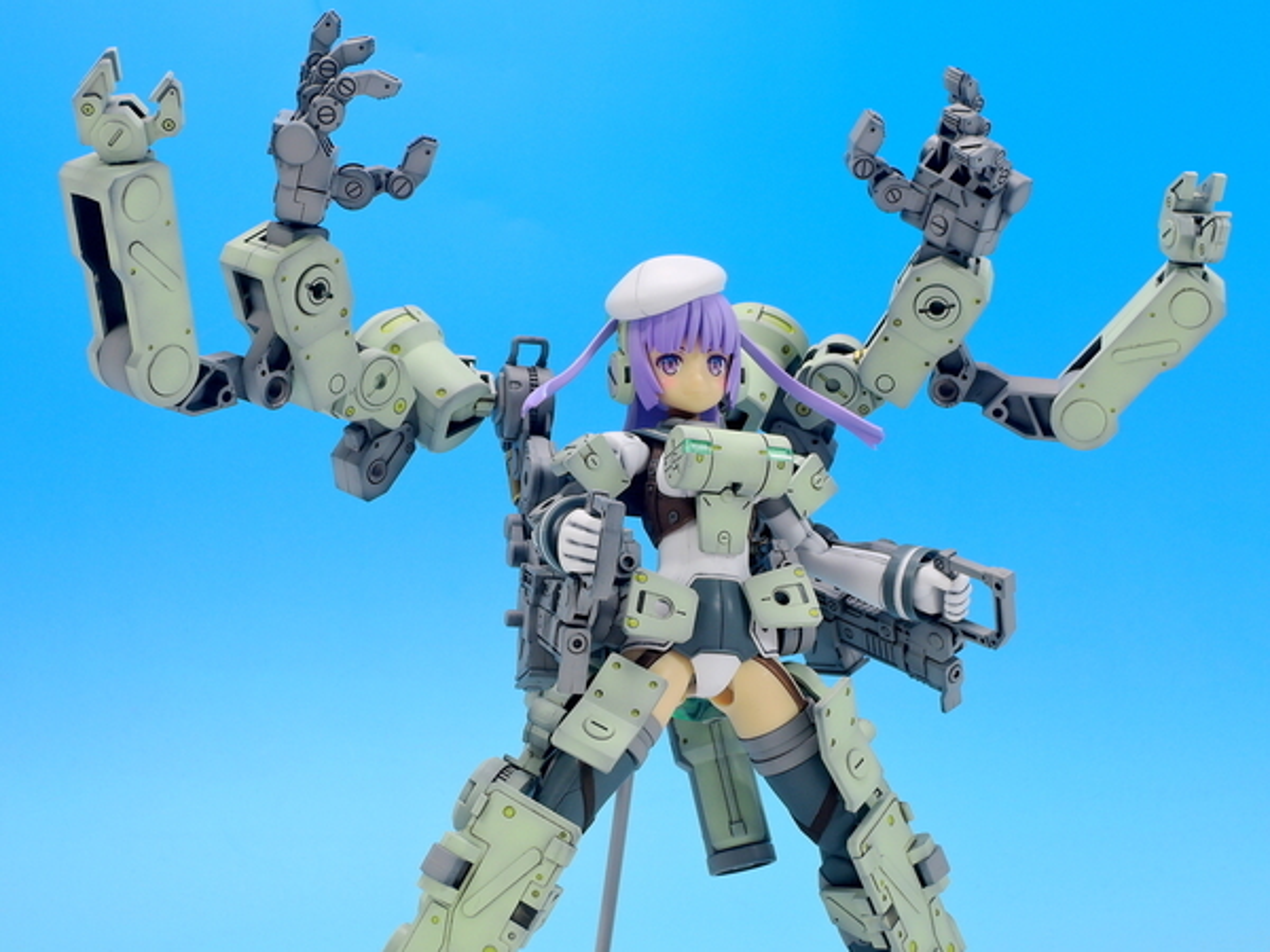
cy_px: 476
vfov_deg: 21.9
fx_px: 2458
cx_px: 635
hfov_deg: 29.0
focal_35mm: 67
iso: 80
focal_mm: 14.3
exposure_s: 1
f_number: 8
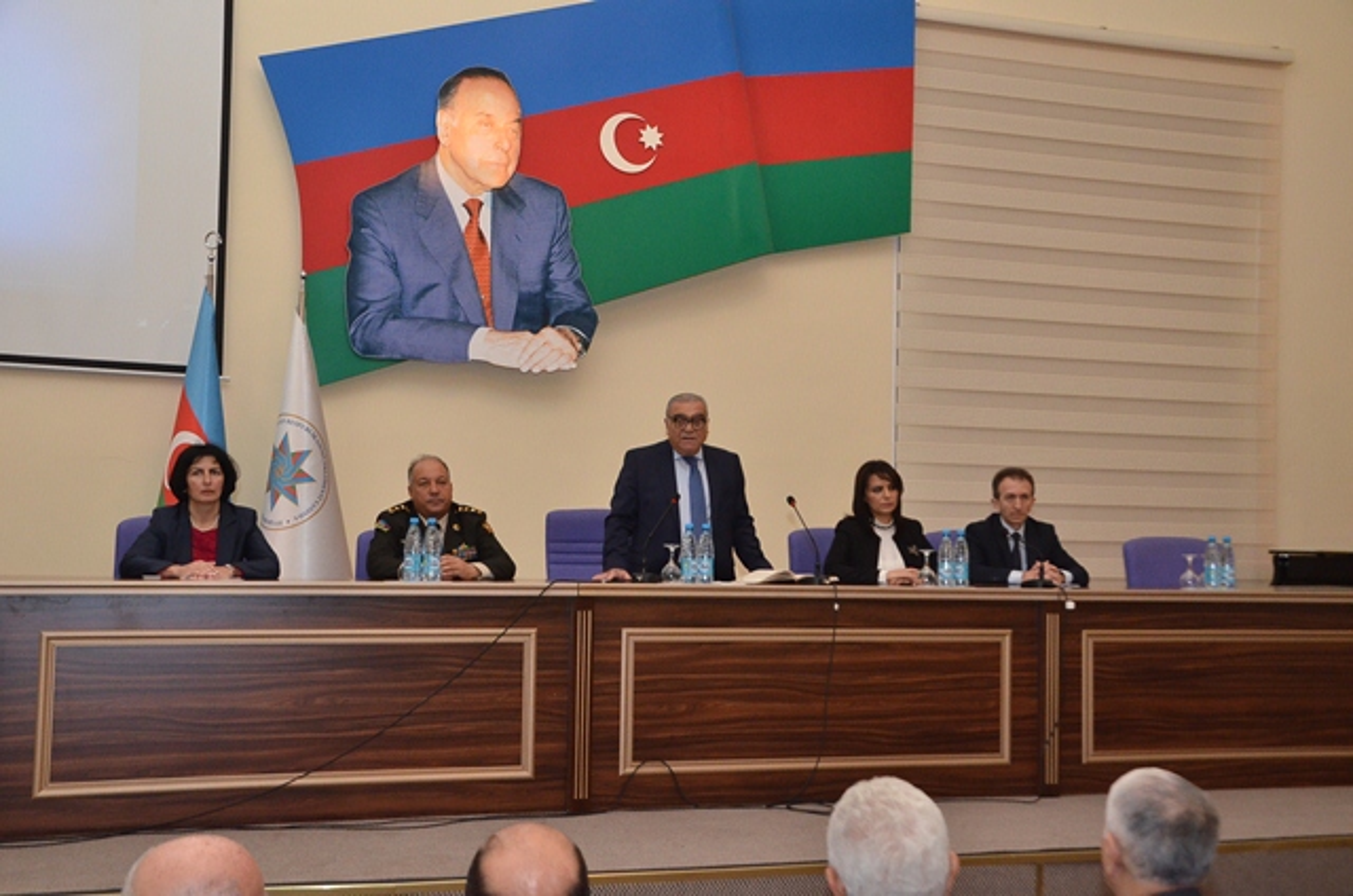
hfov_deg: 43.7
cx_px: 676
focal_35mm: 45
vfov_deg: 29.7
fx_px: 1688
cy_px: 448
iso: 2200
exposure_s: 1/160
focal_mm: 30
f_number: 6.3
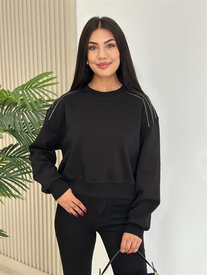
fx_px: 383
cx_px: 104
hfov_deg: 30.3
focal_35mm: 48
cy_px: 138
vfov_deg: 39.6
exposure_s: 1/228
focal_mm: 6.86
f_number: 1.78
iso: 80
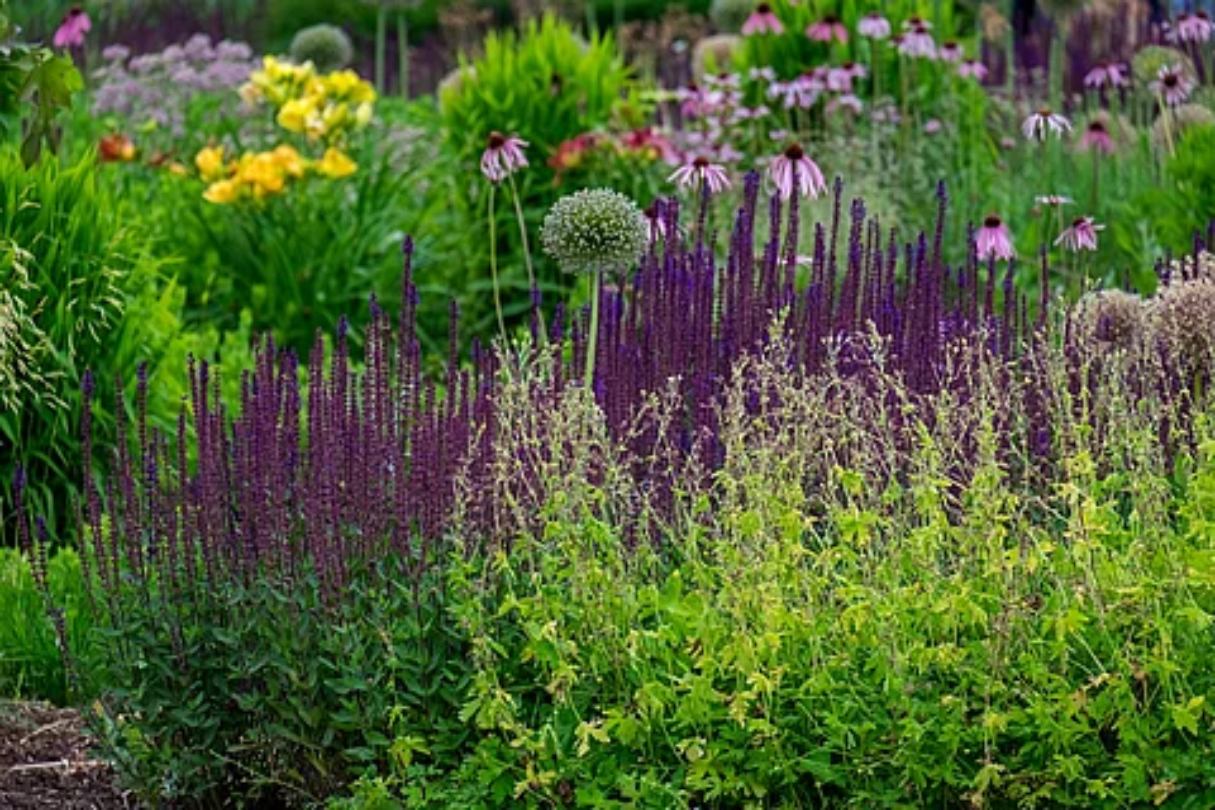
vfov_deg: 5.0
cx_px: 608
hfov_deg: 7.5
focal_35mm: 273
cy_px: 405
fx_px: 9213
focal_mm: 181.9
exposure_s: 1/140
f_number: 6.4
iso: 250
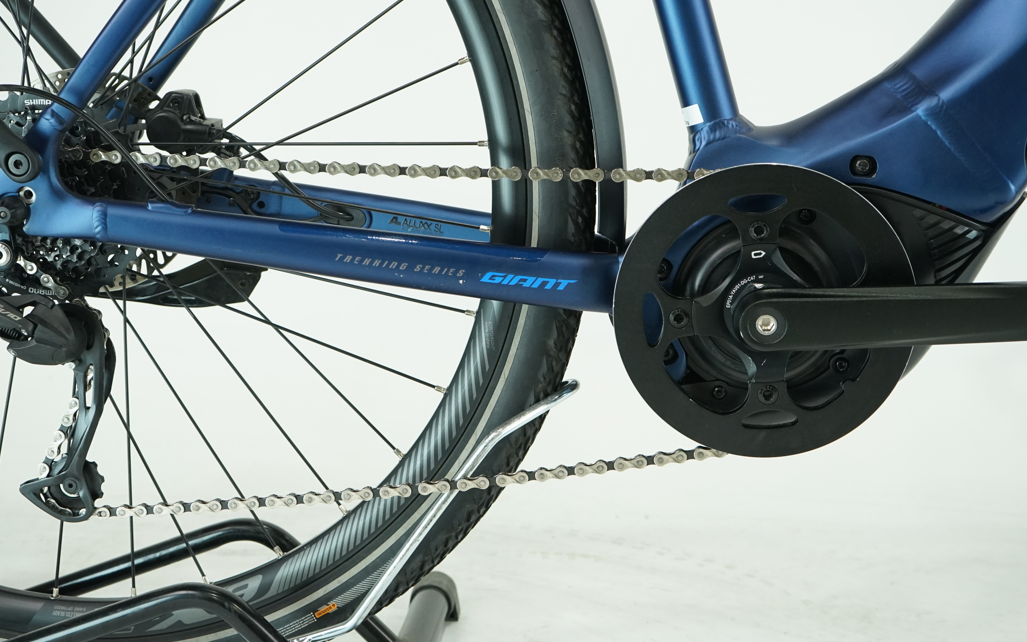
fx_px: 1455
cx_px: 512
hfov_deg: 38.9
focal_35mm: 52
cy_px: 271
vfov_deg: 24.8
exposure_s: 1/200
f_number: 5.6
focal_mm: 43
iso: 1600
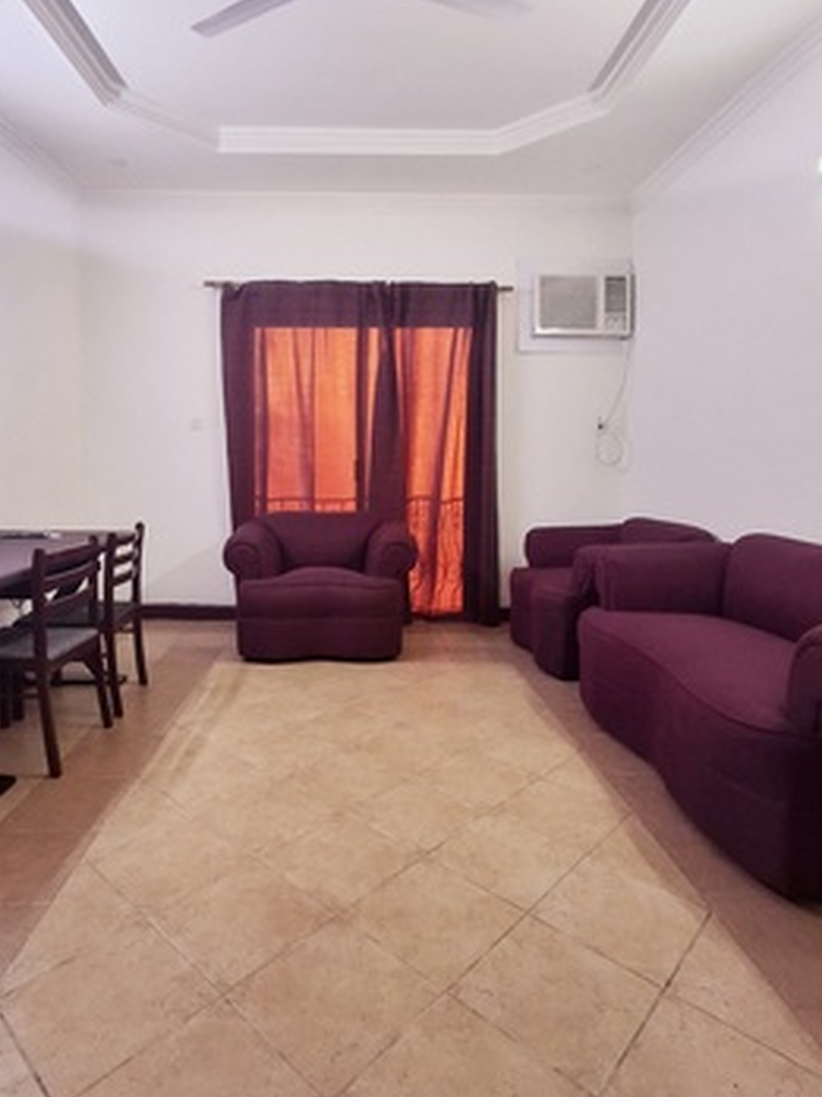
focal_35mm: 21
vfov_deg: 78.9
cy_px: 506
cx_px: 380
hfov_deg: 63.4
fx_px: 665
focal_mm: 1.64
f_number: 2.2
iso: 125
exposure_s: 1/50
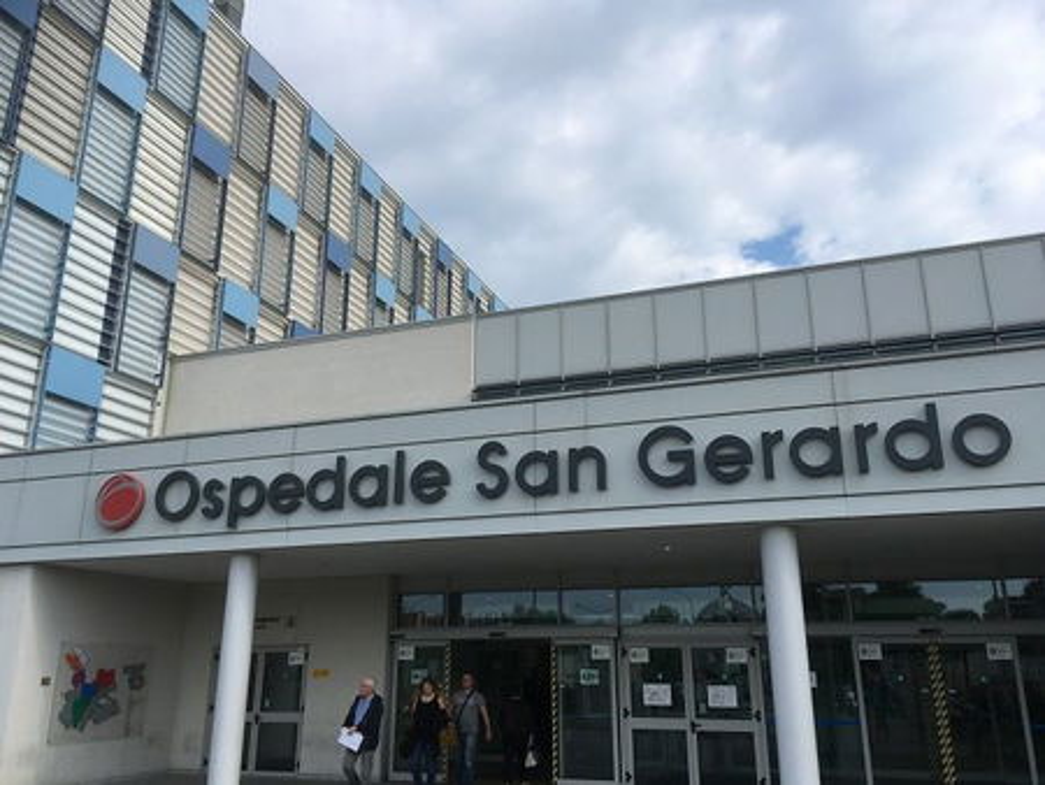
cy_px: 392
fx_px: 876
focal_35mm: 29
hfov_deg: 61.6
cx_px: 522
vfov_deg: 48.3
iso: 25
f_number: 2.2
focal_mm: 4.15
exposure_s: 1/1326
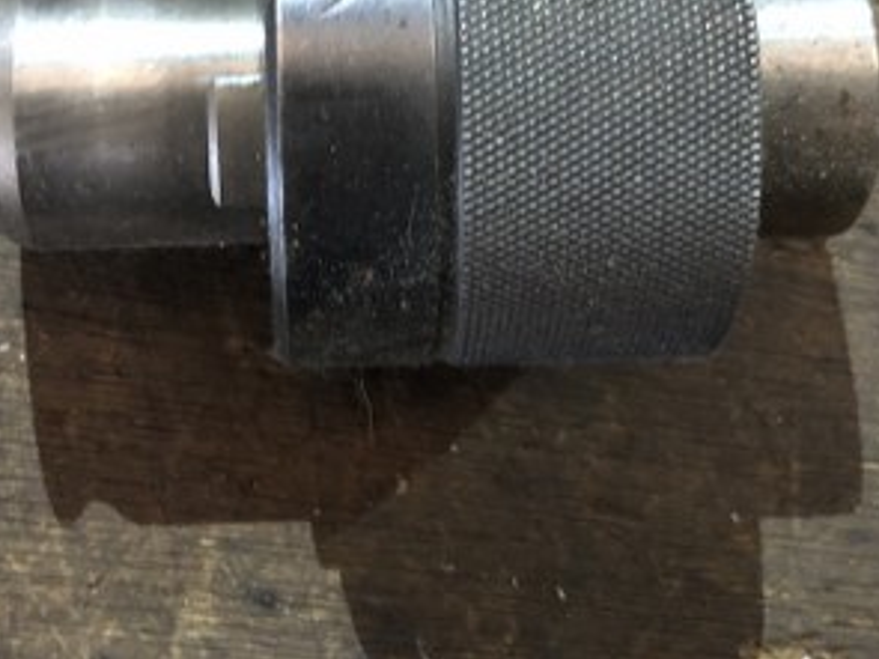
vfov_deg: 24.8
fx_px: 1447
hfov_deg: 33.7
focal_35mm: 57
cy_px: 48
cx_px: 361
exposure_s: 1/4
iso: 100
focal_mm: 3.99
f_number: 1.8
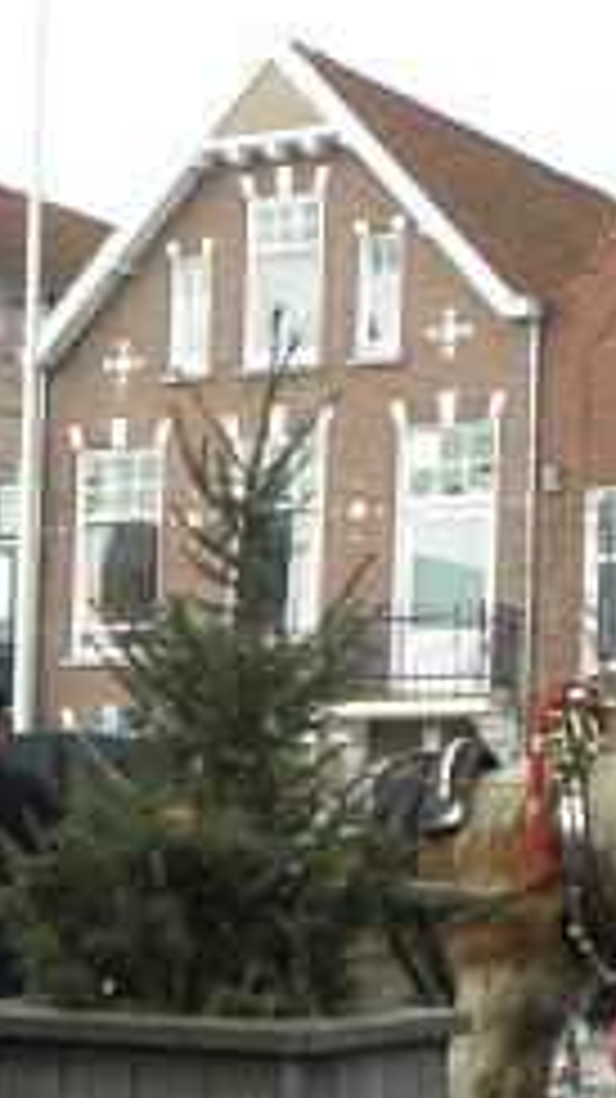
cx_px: -301
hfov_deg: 10.0
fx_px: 3402
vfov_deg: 18.2
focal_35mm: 117
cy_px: 850
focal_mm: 7.3
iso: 64
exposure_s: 1/127
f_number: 4
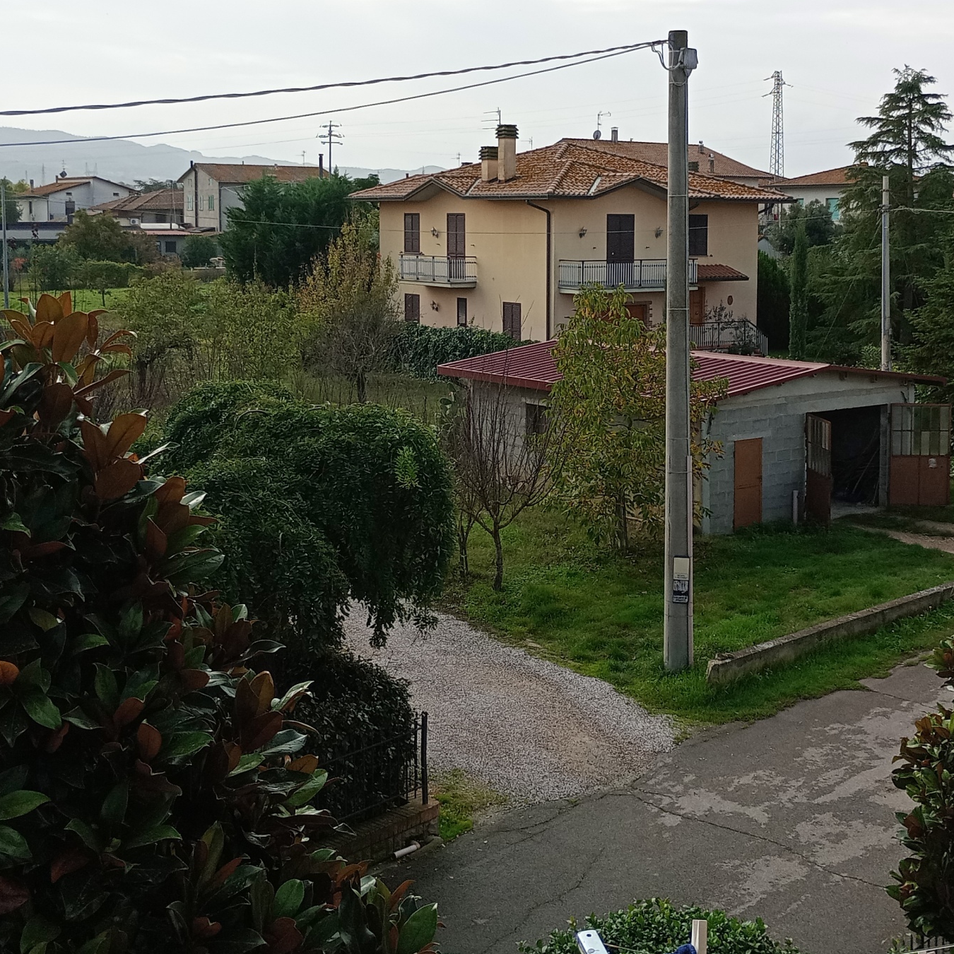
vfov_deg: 35.8
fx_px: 1465
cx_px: 556
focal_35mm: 47
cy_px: 347
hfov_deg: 36.0
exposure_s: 1/702
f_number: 1.8
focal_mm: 4.27
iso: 108
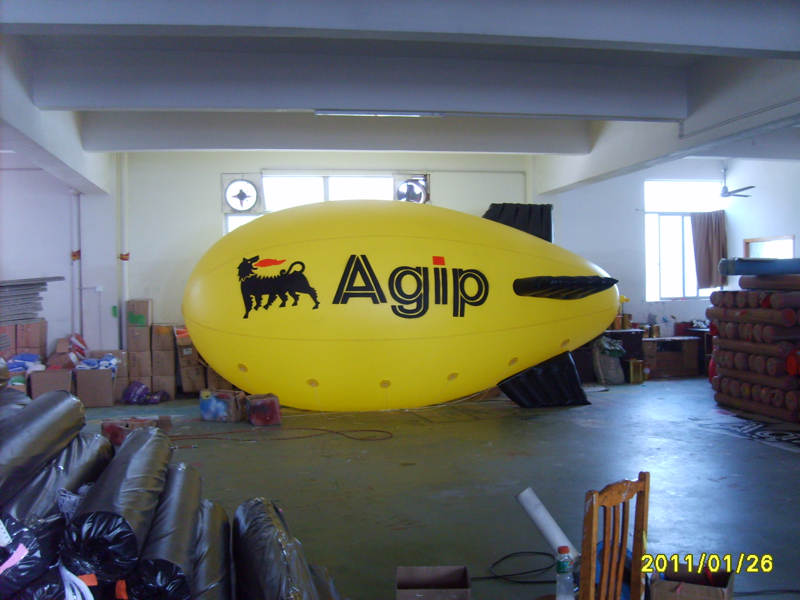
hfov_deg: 52.6
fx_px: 809
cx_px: 400
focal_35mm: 35
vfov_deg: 40.7
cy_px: 300
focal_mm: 5.8
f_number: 2.8
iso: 140
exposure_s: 1/30
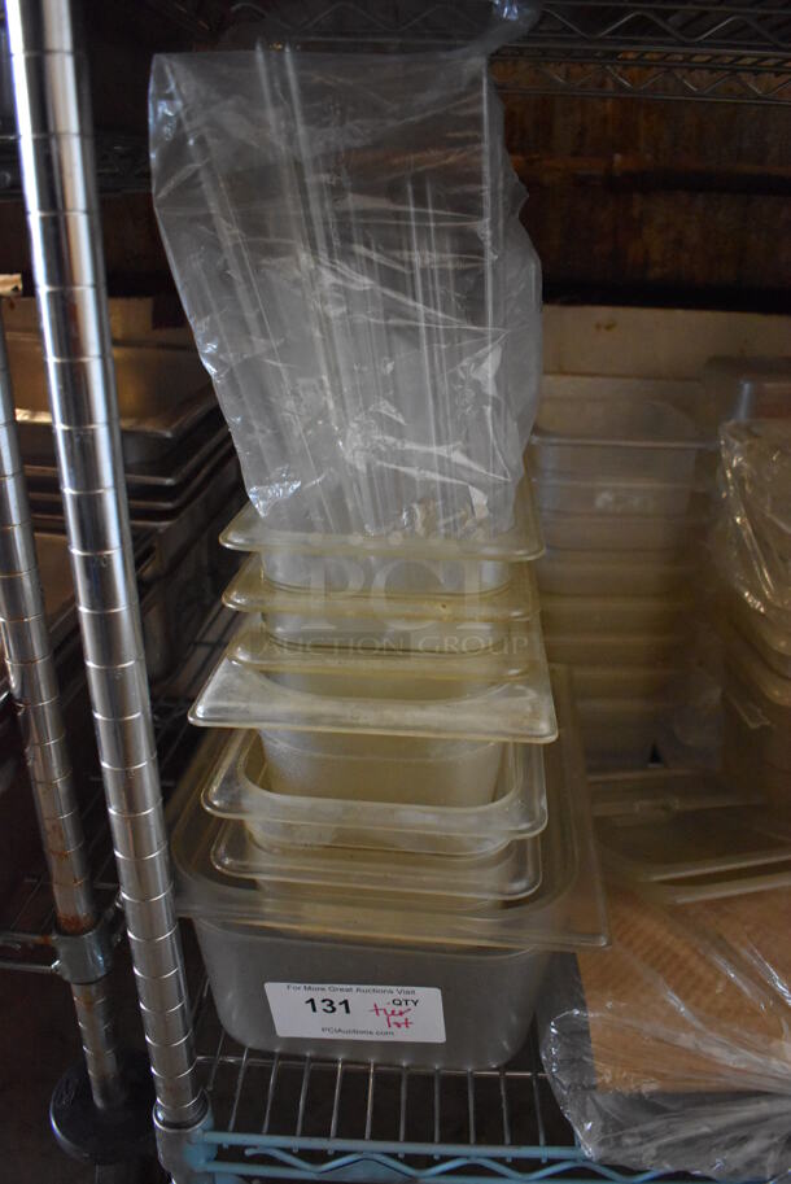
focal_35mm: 27
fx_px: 888
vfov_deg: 67.3
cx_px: 396
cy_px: 592
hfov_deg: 48.0
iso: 5600
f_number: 3.5
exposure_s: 1/125
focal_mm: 18
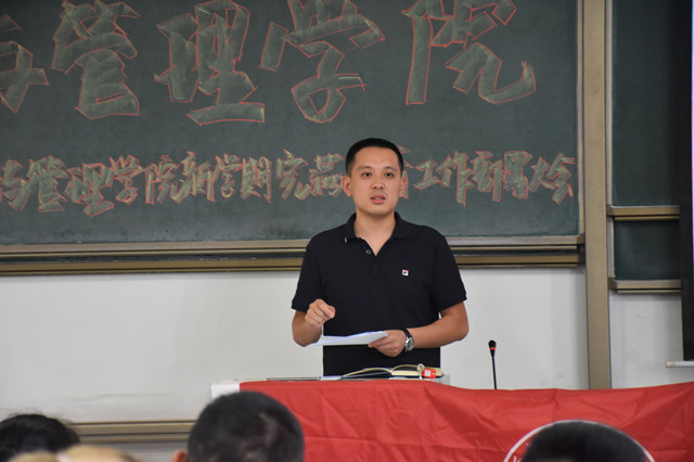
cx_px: 347
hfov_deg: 15.2
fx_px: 2601
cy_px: 231
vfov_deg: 10.1
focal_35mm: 135
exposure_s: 1/60
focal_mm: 90
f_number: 5.3
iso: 1250
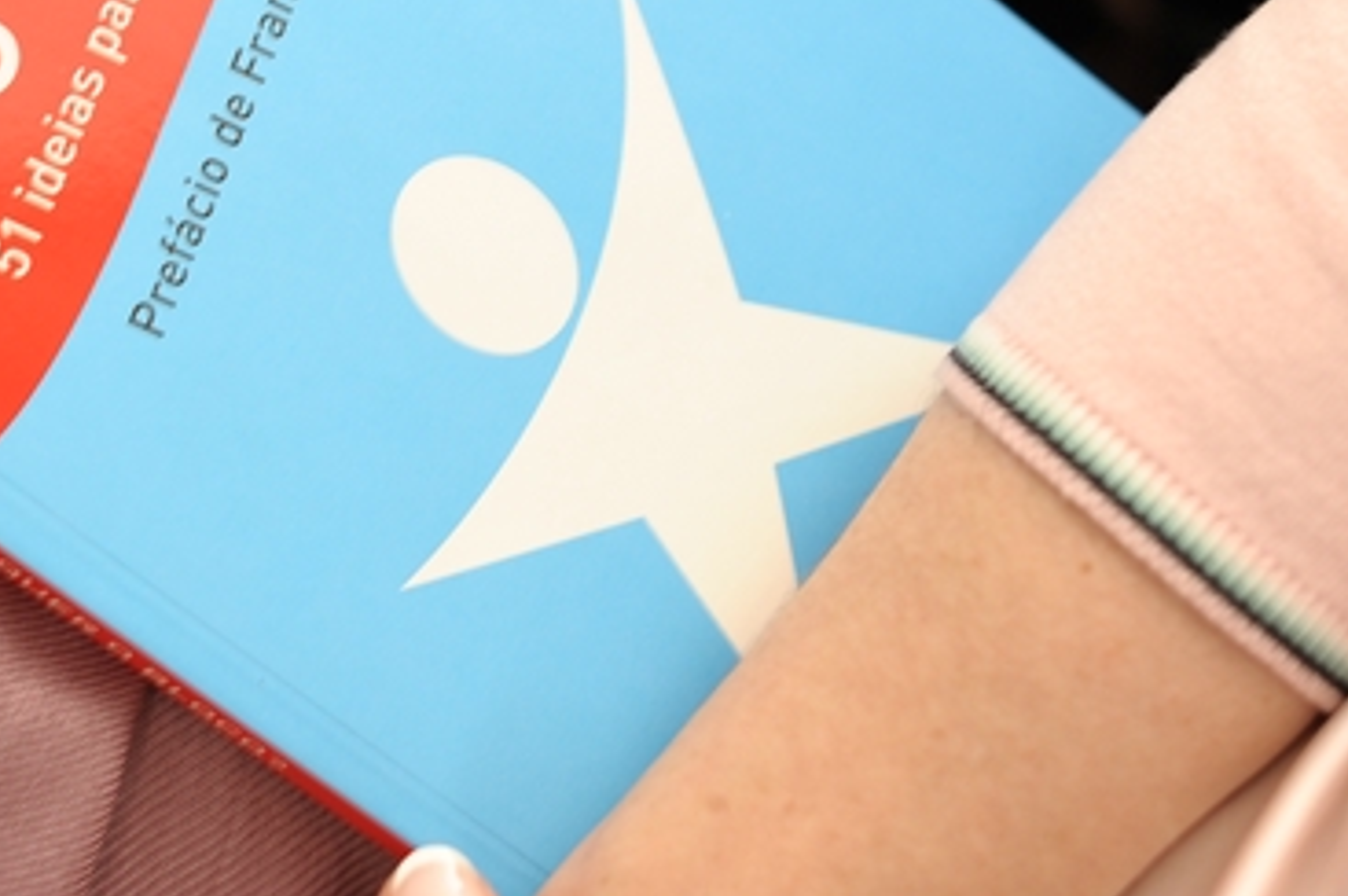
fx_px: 4078
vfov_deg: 12.4
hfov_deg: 18.7
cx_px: 426
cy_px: -11
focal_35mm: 109
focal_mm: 50
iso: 500
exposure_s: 1/25
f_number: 2.8
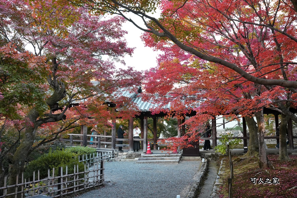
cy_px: 99
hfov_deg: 54.8
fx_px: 286
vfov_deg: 38.2
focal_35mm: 35
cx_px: 148
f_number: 5.6
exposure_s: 1/500
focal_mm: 34.7
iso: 2500
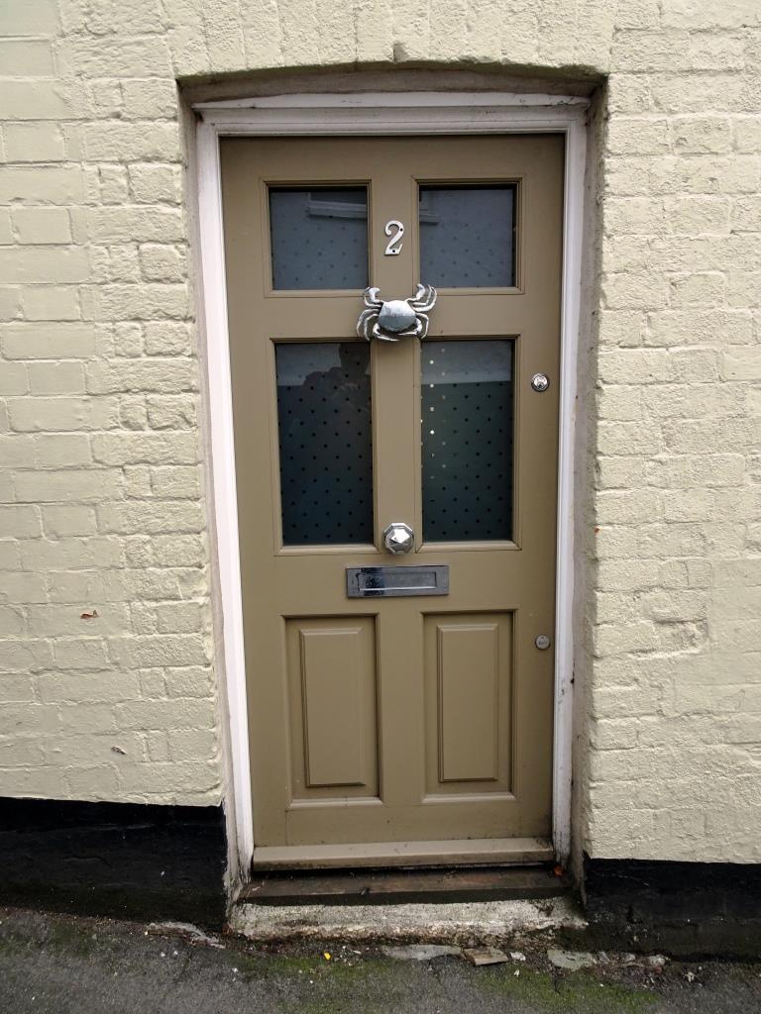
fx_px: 703
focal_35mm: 24
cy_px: 507
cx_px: 380
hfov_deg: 56.8
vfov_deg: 71.6
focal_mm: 4.1
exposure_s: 1/200
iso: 80
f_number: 3.5
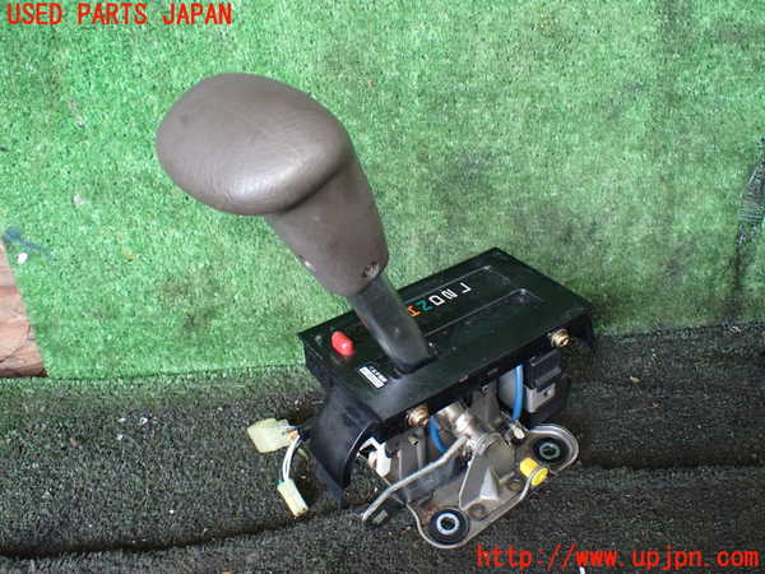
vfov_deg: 46.8
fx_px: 663
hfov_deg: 60.0
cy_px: 287
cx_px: 382
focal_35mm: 30
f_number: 2.3
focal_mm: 5.4
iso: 800
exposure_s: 1/30
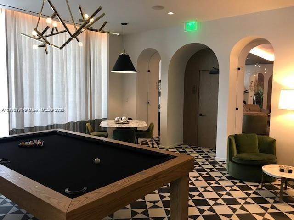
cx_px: 147
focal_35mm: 28
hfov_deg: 63.4
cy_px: 110
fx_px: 238
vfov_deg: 49.7
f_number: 1.8
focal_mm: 3.99
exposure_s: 1/17
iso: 40
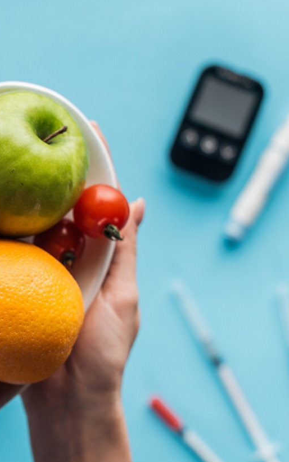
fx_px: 1172
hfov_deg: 13.6
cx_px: -67
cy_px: 270
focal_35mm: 93
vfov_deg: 22.3
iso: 64
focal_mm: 50
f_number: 3.2
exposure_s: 1/160
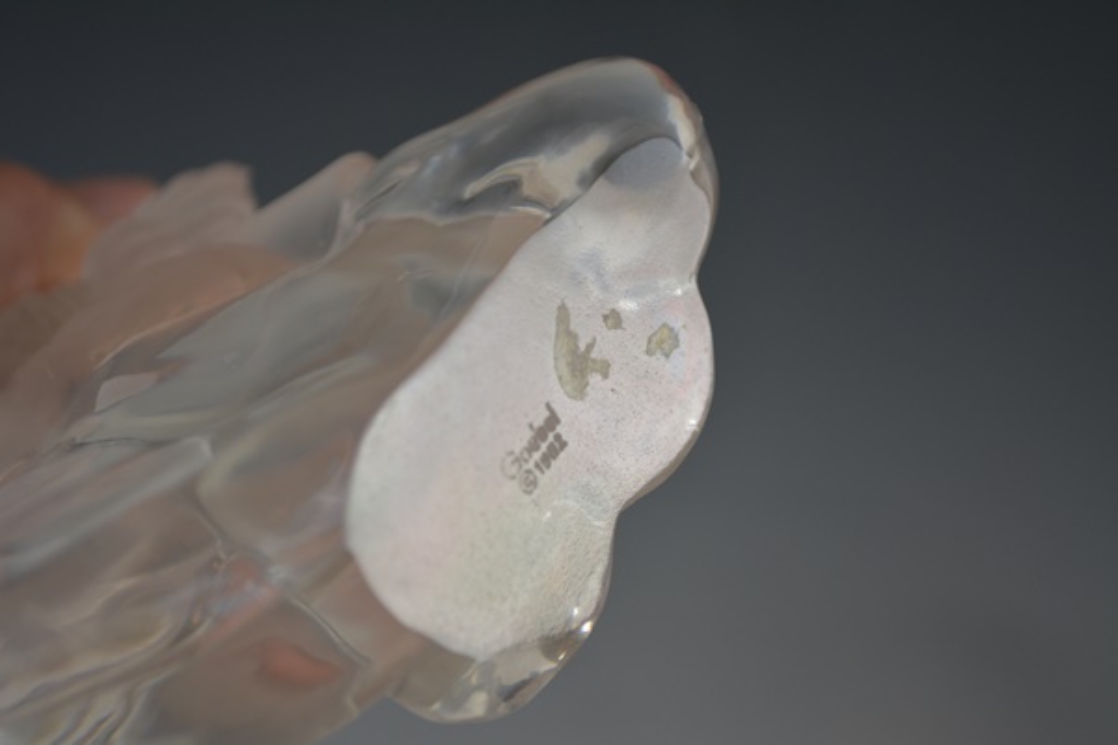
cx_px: 559
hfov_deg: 24.6
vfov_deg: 16.6
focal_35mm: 82
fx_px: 2562
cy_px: 372
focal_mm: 55
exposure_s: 1/125
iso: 400
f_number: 5.6
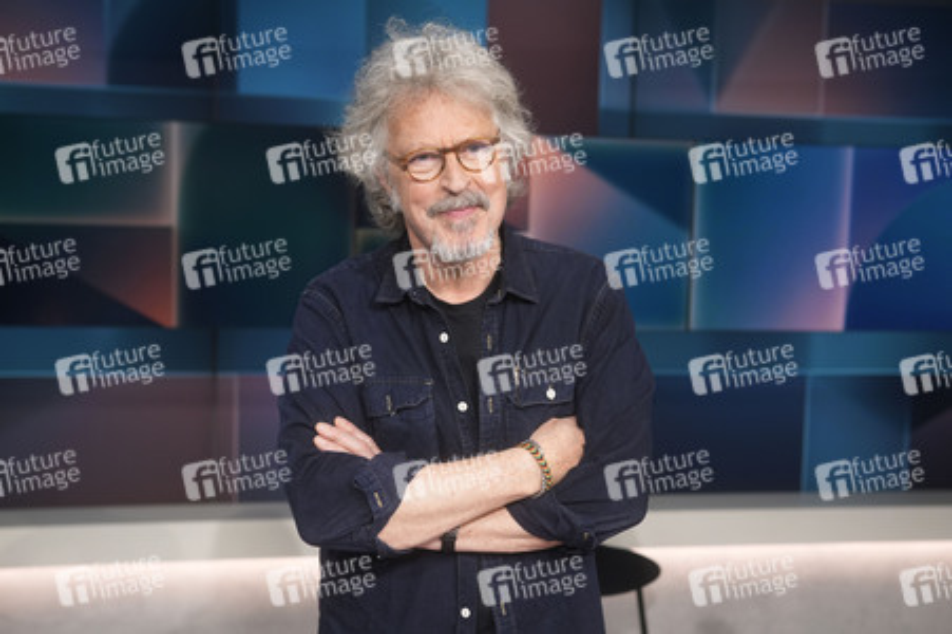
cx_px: 476
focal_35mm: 45
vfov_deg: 29.8
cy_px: 317
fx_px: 1189
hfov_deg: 43.6
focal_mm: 30
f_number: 2.2
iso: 640
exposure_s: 1/160
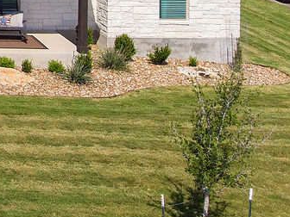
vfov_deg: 13.2
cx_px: -314
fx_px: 863
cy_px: -146
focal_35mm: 103
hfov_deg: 15.0
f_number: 2.8
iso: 100
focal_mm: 4.5
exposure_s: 1/1250
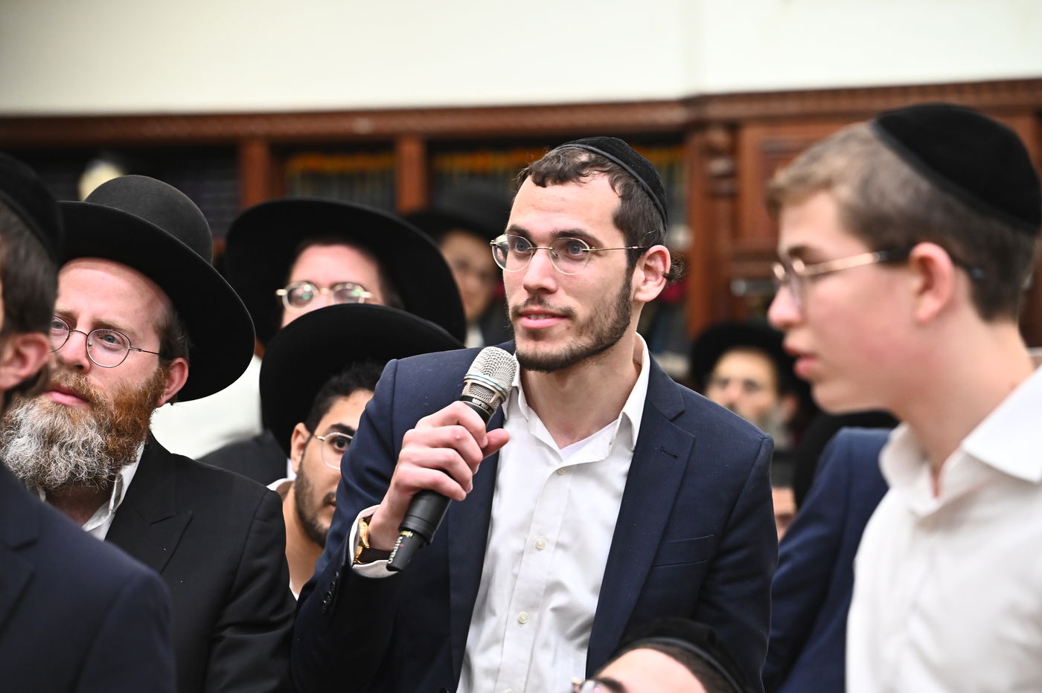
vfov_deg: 7.8
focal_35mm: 175
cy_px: 346
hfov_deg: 11.8
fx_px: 5063
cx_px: 521
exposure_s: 1/200
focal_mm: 175
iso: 3200
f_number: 5.6
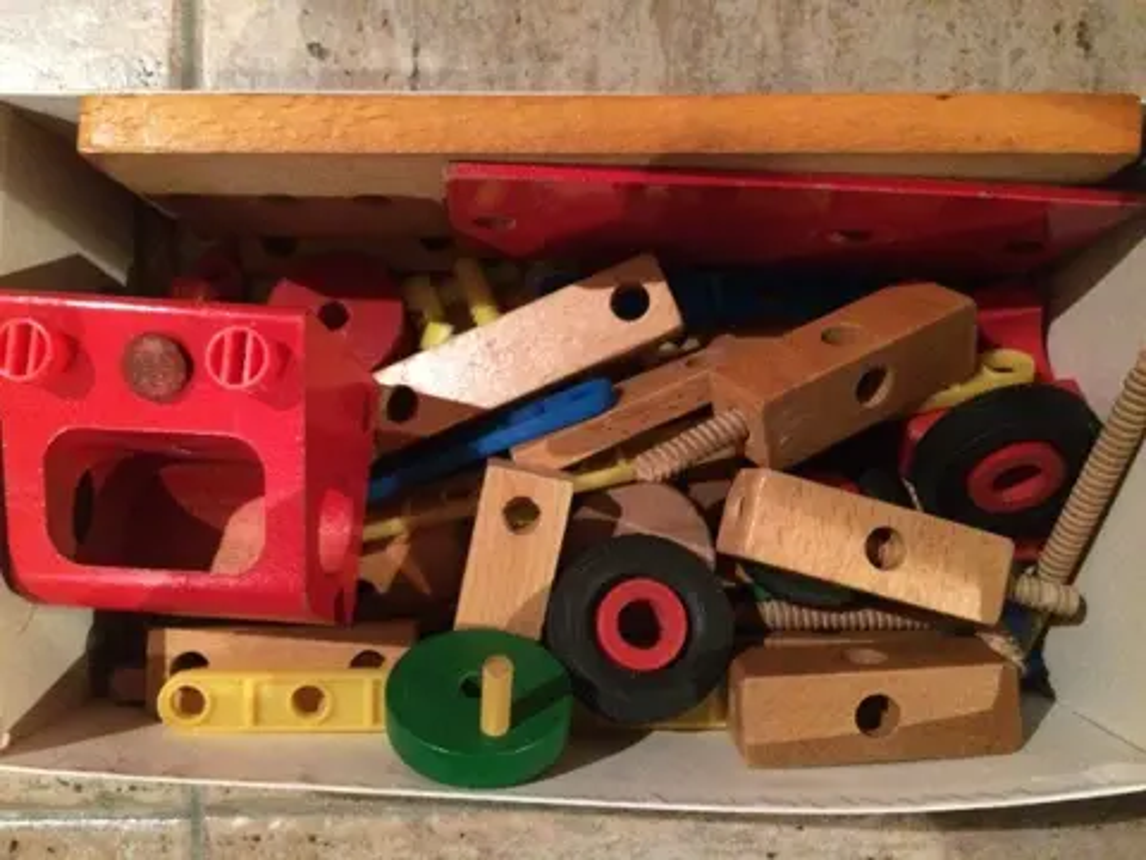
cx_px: 573
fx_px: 960
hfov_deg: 61.7
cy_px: 430
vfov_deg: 48.2
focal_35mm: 29
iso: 640
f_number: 2.2
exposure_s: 1/17
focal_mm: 4.15
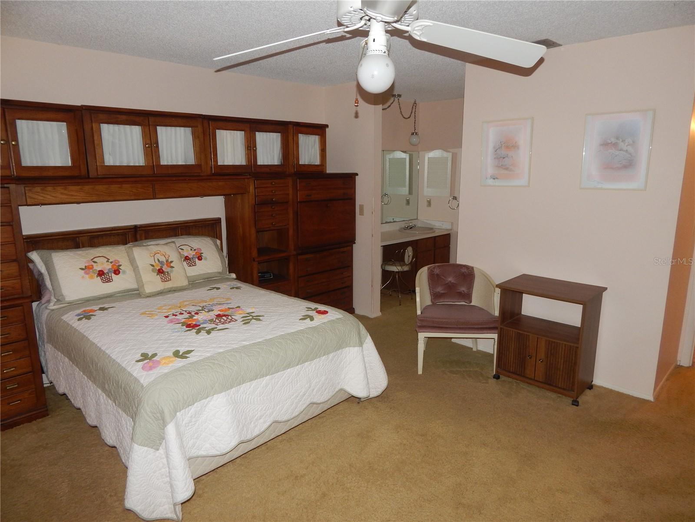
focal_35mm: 22
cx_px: 348
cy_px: 261
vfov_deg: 61.1
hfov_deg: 76.4
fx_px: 442
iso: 200
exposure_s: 1/30
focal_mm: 4
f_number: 3
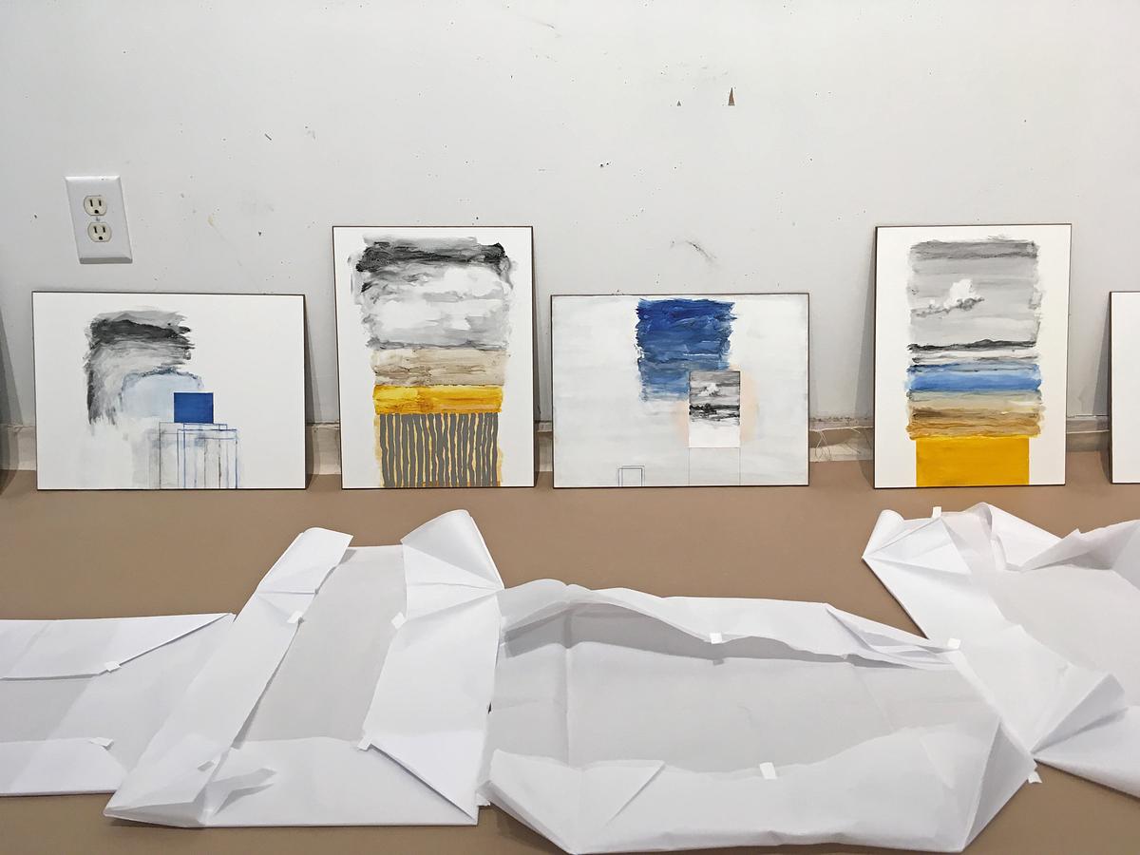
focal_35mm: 29
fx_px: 955
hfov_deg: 61.7
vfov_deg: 48.2
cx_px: 570
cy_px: 428
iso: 25
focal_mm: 4.15
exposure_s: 1/30
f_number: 2.2
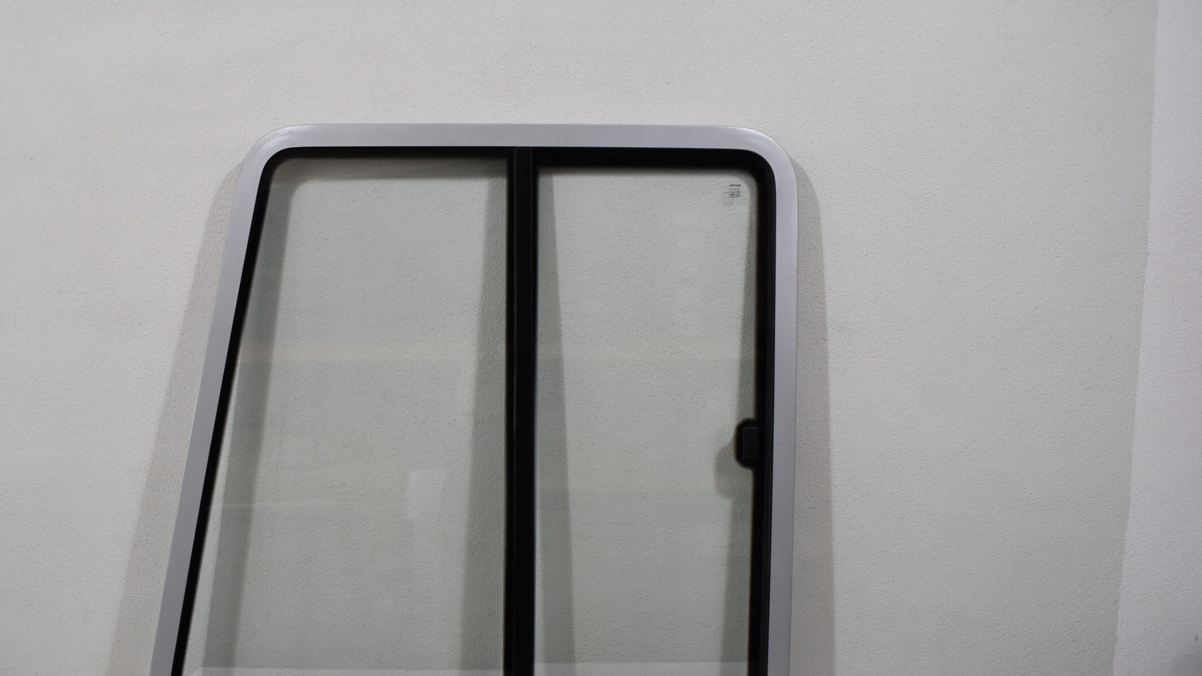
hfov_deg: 57.6
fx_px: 1084
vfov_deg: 34.4
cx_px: 483
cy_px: 435
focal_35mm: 34
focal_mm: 18
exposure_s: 1/125
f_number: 5.6
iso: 360
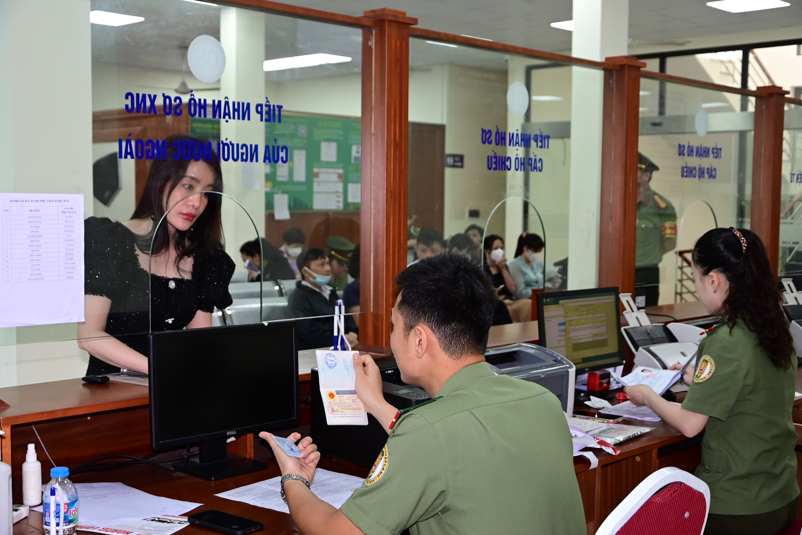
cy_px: 268
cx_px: 401
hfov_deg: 41.1
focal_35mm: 48
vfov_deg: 28.1
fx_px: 1069
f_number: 4.2
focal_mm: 32
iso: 1000
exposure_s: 1/200
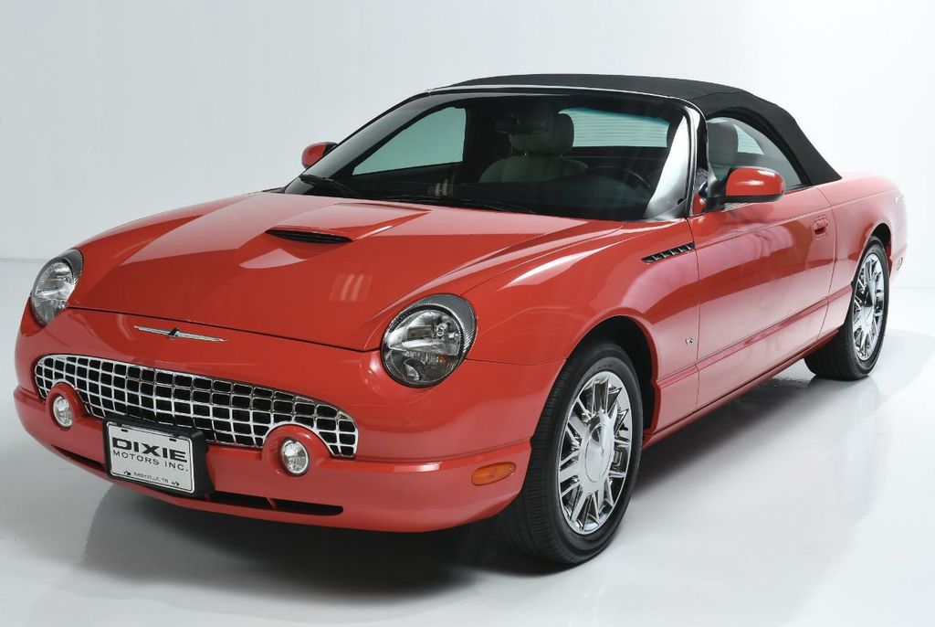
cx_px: 468
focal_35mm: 58
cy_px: 314
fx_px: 1509
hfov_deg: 34.4
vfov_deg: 23.5
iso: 100
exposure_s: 1/160
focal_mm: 29
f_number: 13
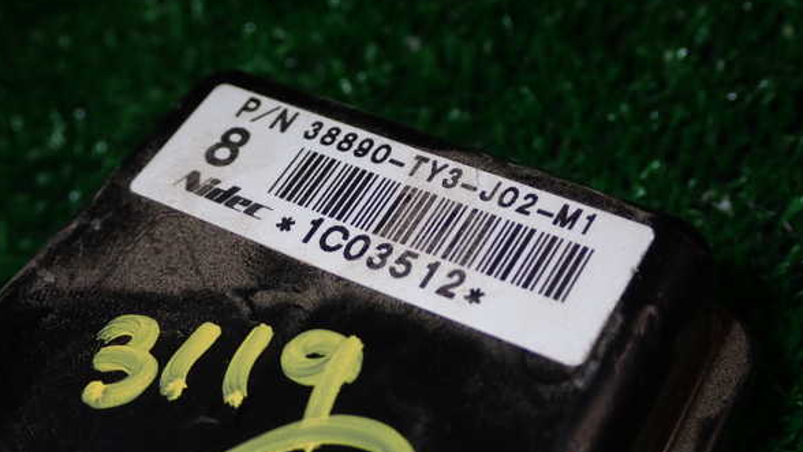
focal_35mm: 60
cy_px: 201
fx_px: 1278
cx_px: 402
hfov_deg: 34.9
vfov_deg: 20.1
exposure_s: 1/50
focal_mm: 9.65
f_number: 10
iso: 200
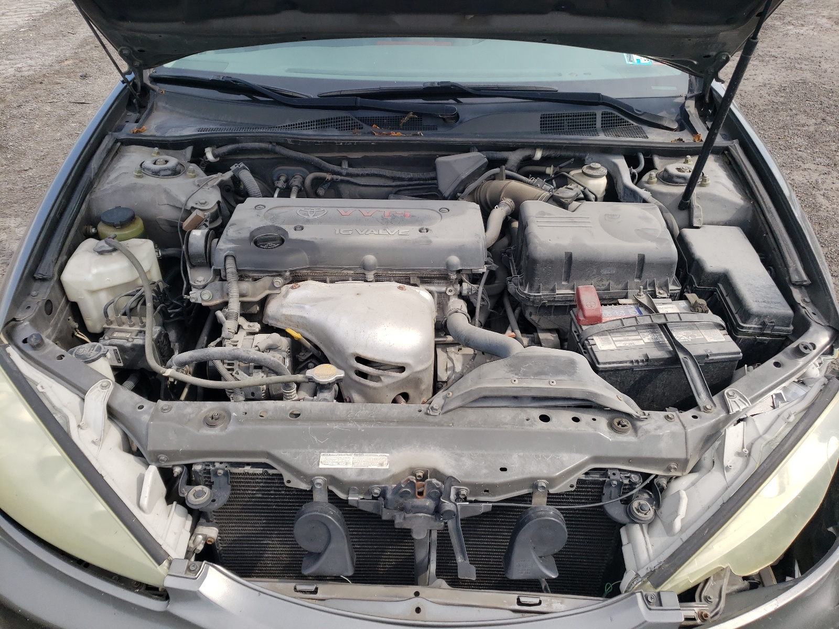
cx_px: 420
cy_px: 314
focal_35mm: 26
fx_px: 630
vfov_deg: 53.1
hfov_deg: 67.3
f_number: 1.5
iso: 50
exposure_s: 1/1250
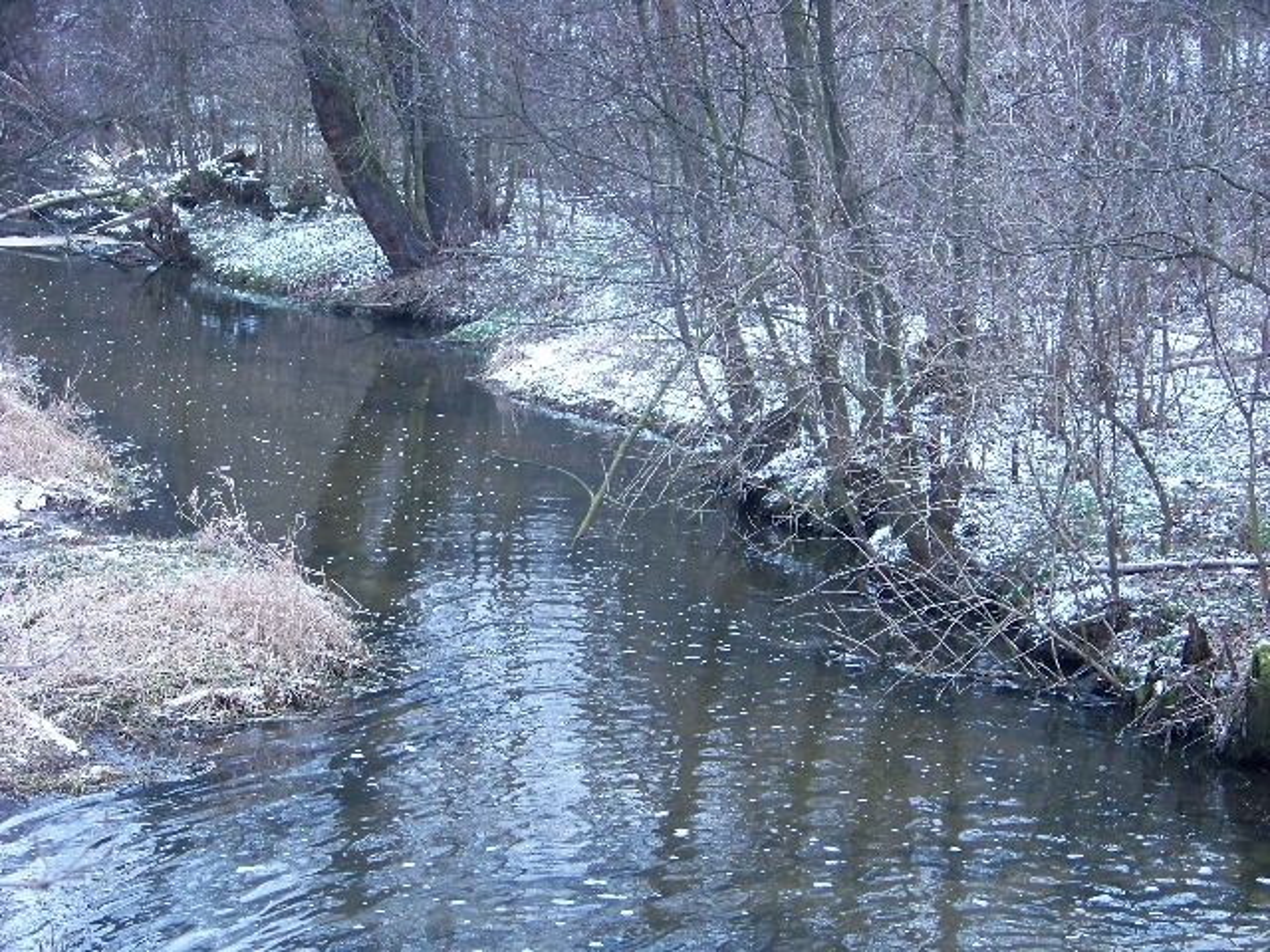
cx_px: 635
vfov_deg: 14.0
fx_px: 3889
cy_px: 476
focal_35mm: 106
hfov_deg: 18.5
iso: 250
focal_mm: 17.6
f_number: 3.2
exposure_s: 1/40
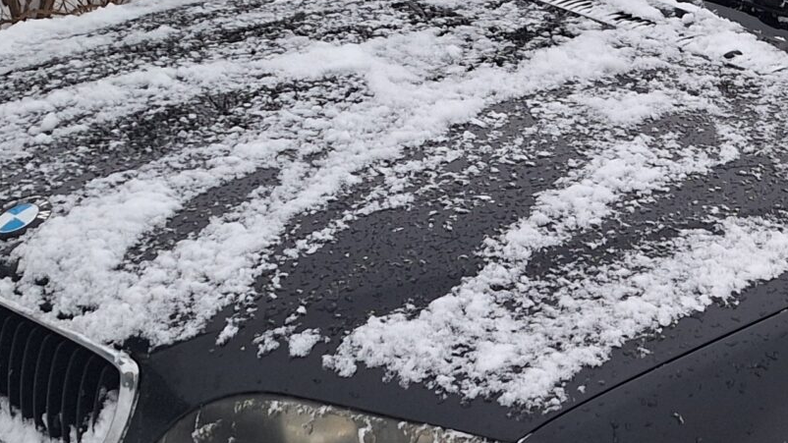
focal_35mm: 80
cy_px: 304
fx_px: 1671
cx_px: 891
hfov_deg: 24.5
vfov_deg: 15.1
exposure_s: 1/50
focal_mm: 5.54
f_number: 1.8
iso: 200
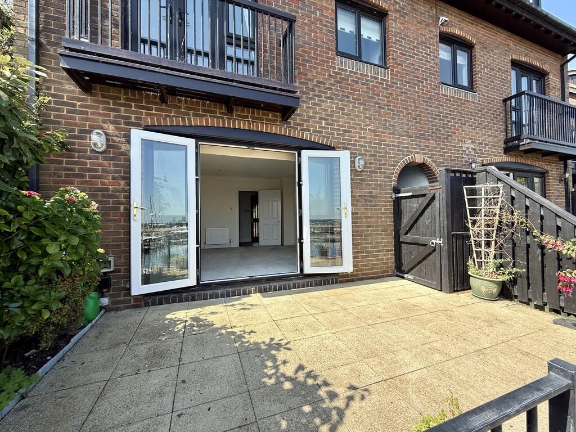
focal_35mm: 14
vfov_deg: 85.7
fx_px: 233
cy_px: 216
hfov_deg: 102.1
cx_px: 288
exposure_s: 1/664
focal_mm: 2.22
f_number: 2.2
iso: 50
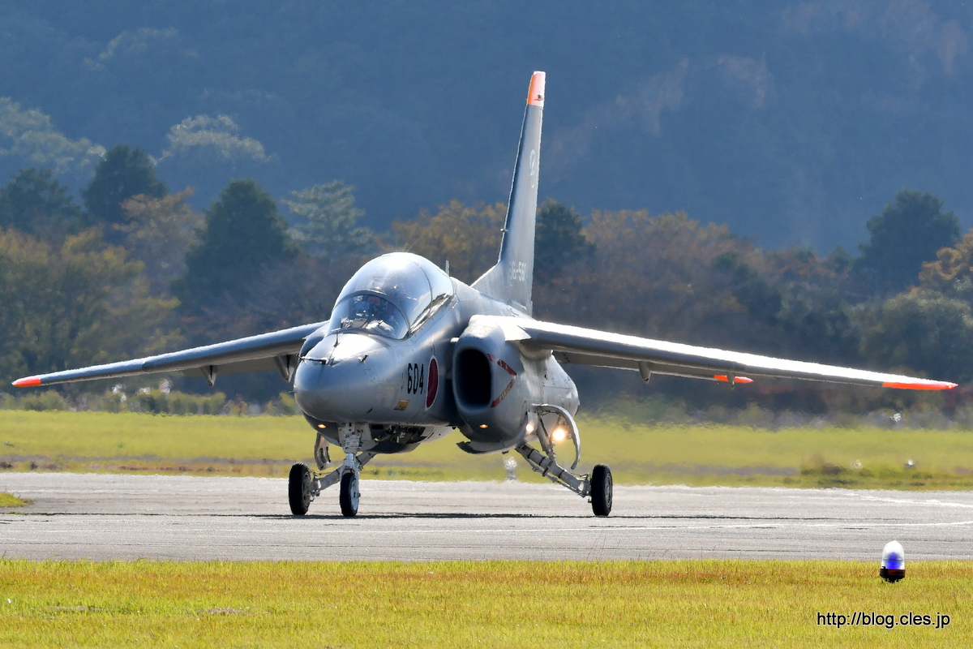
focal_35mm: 330
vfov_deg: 4.2
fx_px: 8918
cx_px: 486
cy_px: 324
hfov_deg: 6.2
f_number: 8
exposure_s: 1/800
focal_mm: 220
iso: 160
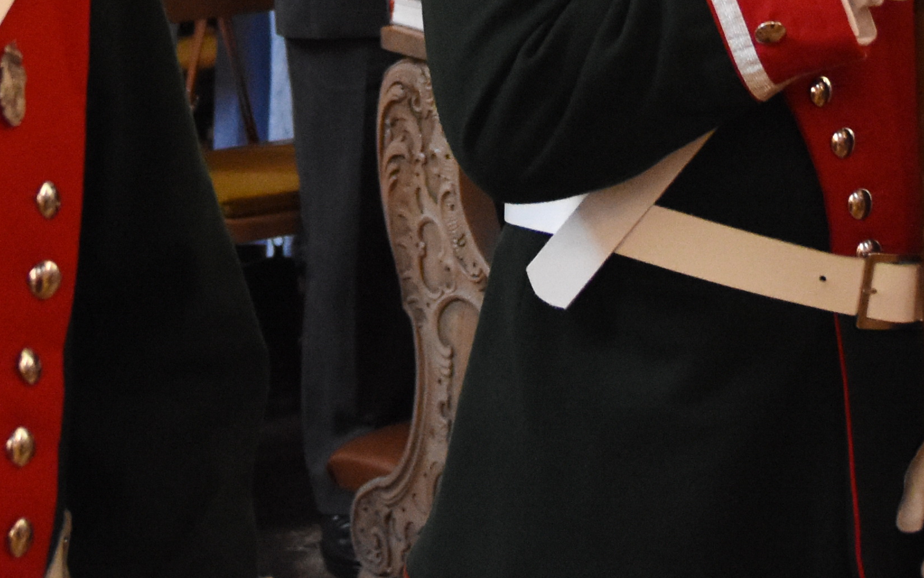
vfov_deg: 9.8
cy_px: -369
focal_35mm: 128
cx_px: 340
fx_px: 3219
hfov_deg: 16.3
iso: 2800
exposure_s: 1/250
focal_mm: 23
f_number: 2.8
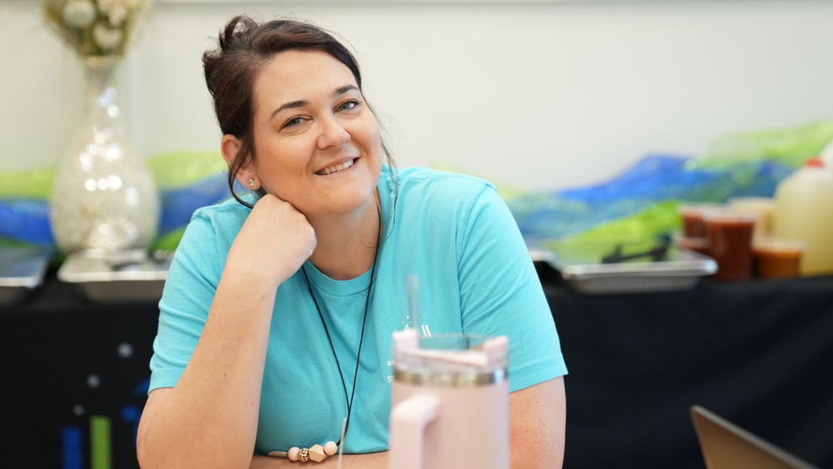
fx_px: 1635
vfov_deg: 16.3
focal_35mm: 74
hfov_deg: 28.6
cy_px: 220
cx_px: 415
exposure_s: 1/125
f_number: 2.8
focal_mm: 70
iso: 500
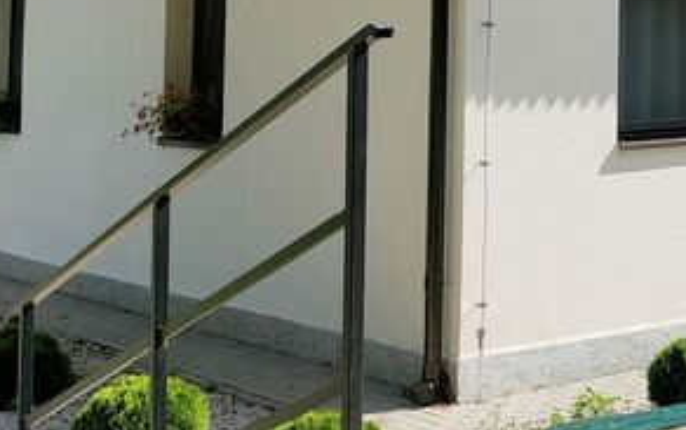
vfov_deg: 14.5
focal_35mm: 87
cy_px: -100
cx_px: 868
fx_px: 1628
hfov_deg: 21.7
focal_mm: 4.77
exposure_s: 1/1803
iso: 115
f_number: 1.7
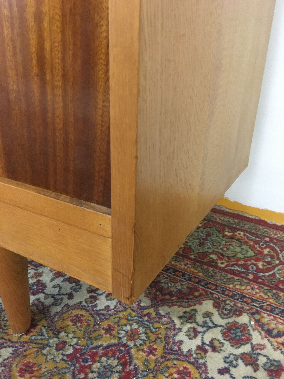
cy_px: 190
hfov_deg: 48.2
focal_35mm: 29
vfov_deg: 61.7
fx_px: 317
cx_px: 142
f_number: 2.2
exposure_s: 1/17
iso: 250
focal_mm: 4.15
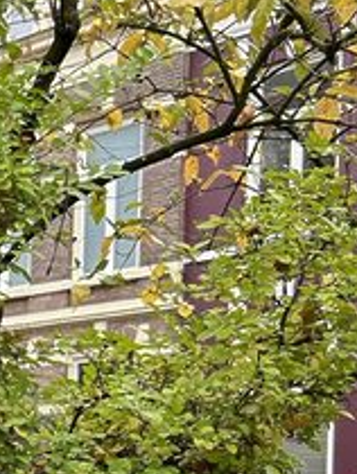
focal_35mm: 99
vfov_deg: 18.9
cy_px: 535
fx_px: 1359
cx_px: -314
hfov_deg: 13.3
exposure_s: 1/138
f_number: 1.5
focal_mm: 5.7
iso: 50
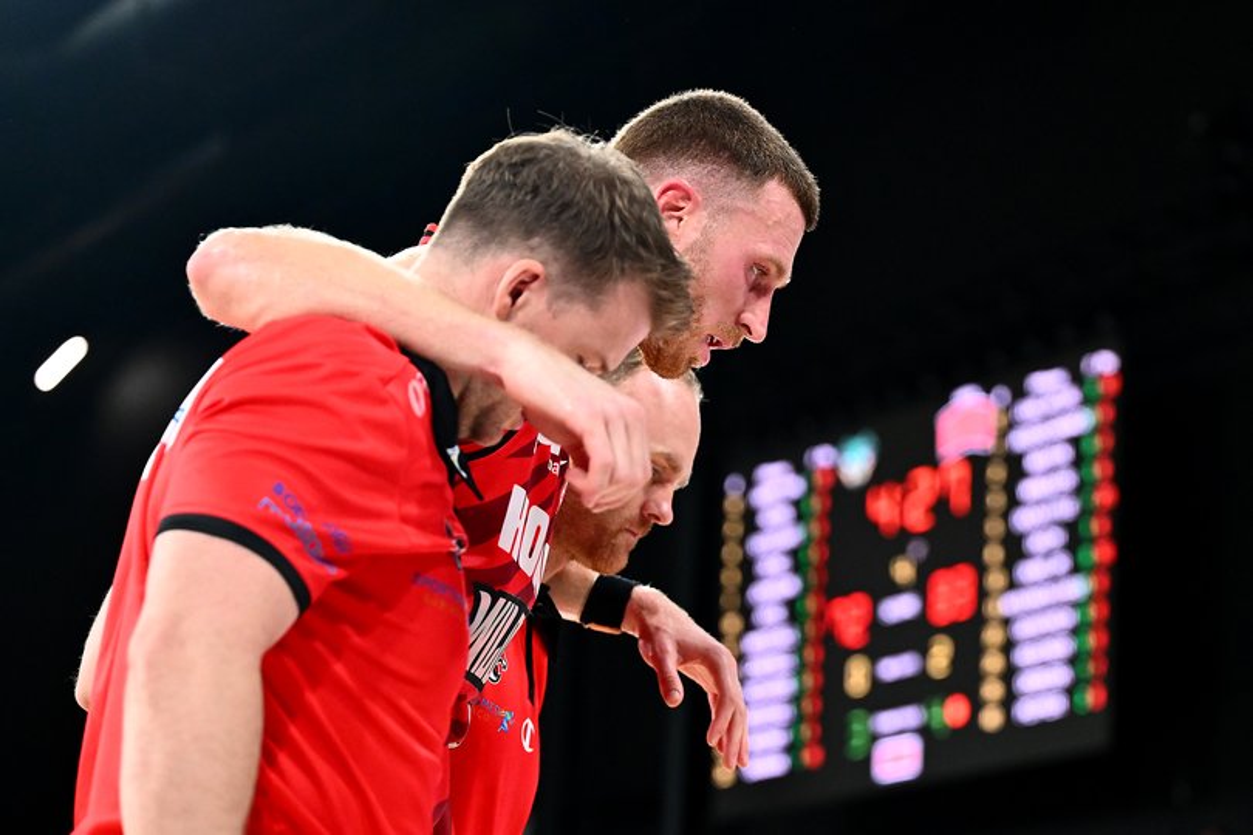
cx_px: 626
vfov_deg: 19.5
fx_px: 2436
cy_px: 418
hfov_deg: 28.8
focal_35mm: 70
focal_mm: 70
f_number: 2.8
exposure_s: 1/1600
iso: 2500
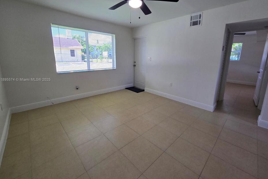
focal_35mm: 14
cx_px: 134
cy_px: 80
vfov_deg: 80.9
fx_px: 104
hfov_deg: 104.3
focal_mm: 2.2
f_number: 2.2
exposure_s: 1/60
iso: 64
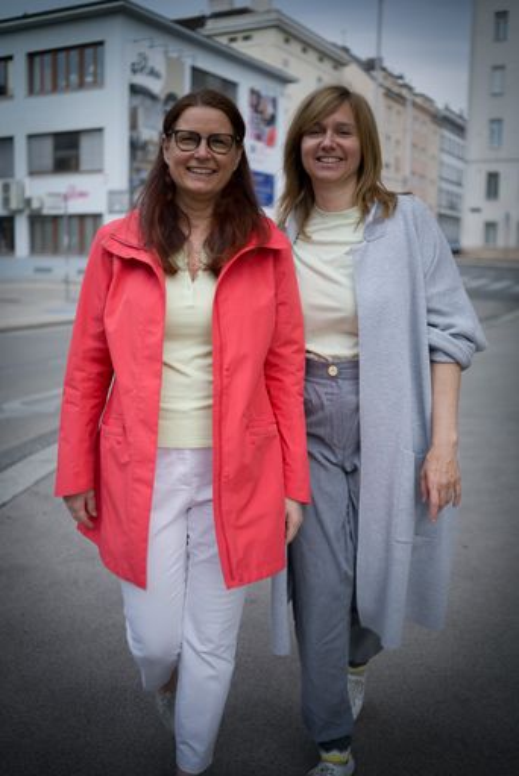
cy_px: 388
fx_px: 756
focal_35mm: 35
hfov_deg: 37.9
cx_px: 260
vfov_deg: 54.4
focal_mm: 35
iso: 500
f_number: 1.8
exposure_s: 1/80
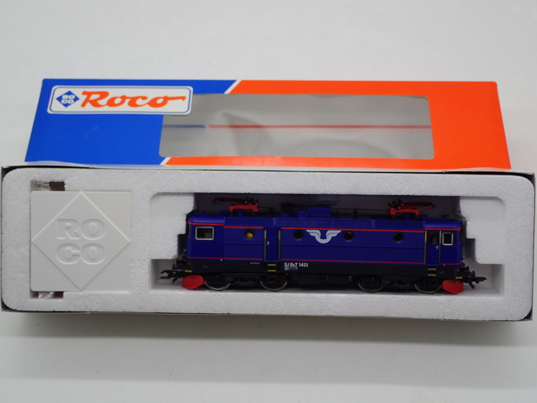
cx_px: 268
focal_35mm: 61
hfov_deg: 31.7
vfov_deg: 24.0
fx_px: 946
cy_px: 202
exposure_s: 1/200
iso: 100
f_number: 3.6
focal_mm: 11.01
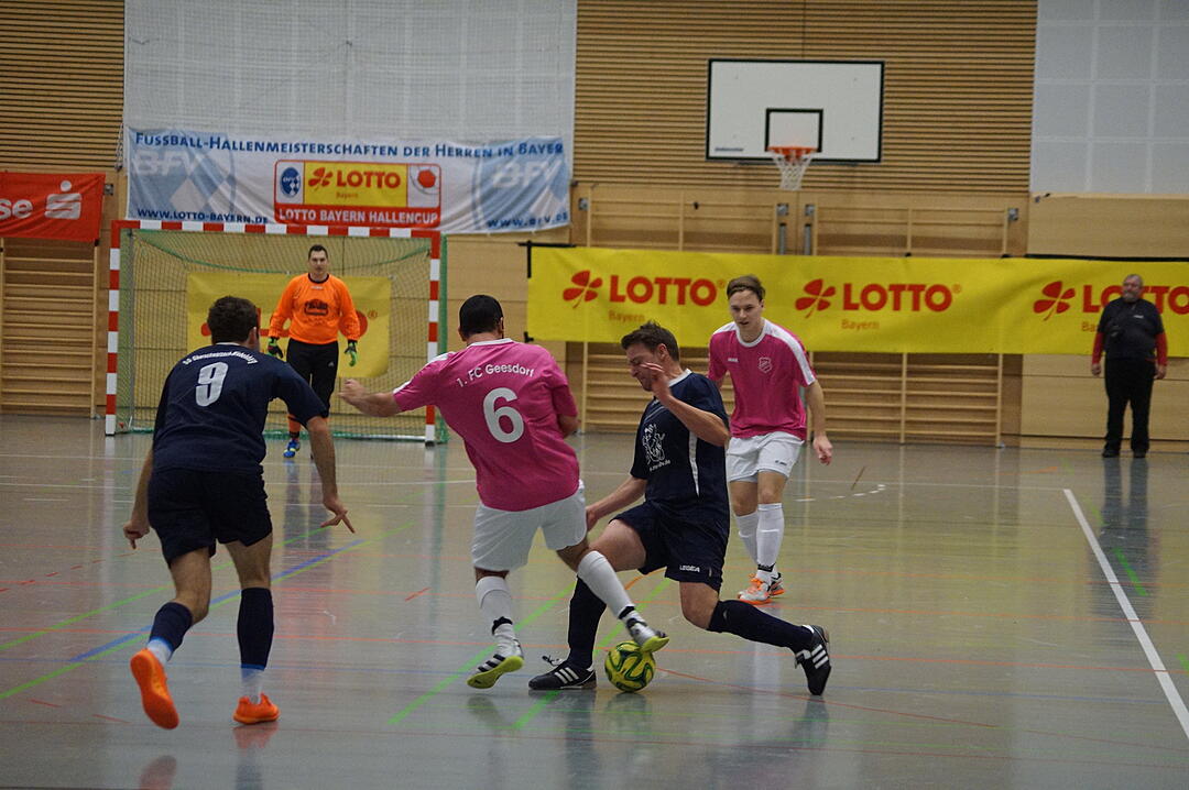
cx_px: 594
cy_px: 395
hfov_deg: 16.1
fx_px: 4207
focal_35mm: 128
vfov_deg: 10.7
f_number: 4
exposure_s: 1/400
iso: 3200
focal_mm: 85
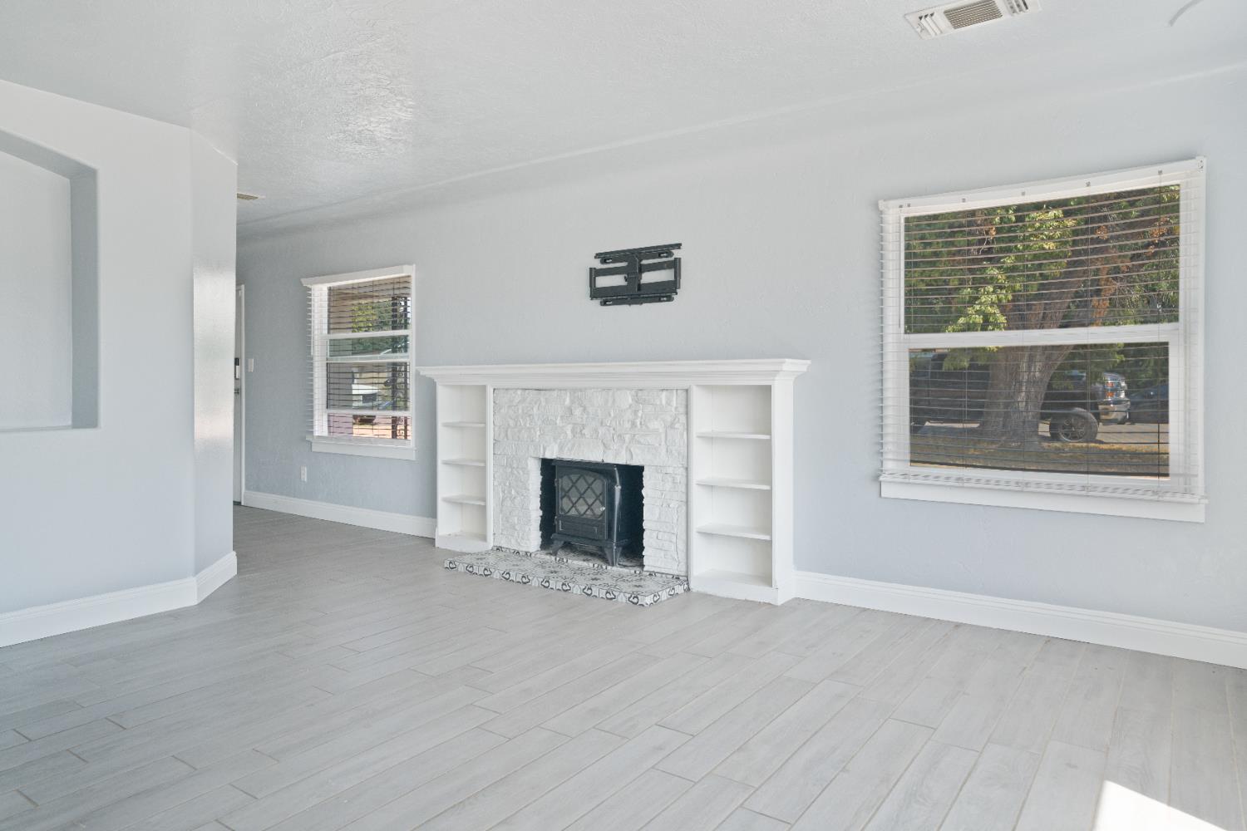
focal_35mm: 23
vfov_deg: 55.1
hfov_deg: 76.1
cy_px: 416
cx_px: 624
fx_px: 797
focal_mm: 23
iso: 2500
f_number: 5
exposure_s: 1/80
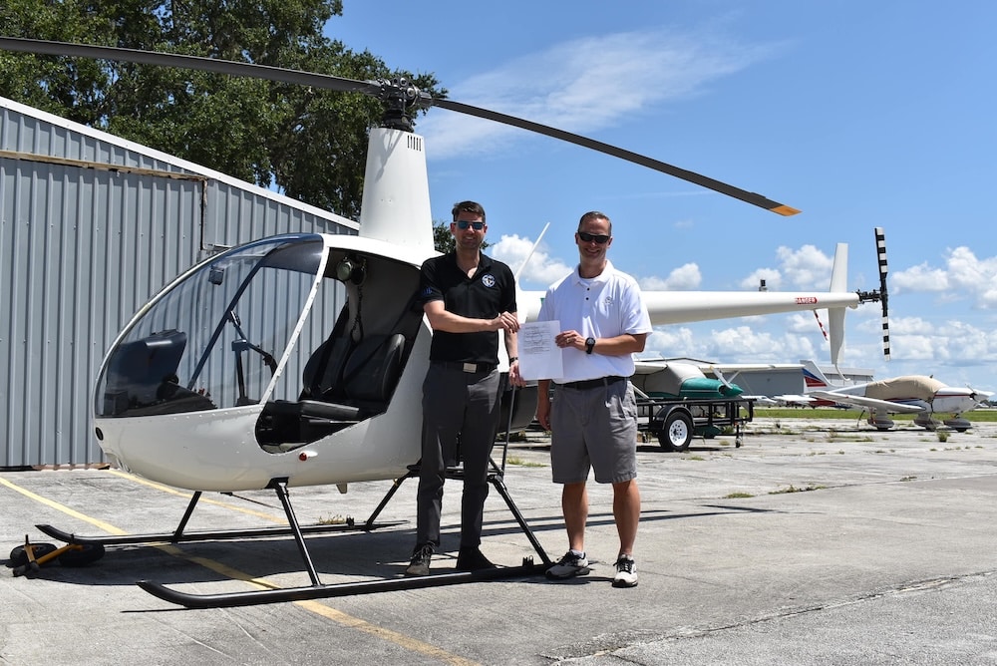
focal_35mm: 36
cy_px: 333
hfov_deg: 53.1
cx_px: 498
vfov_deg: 36.9
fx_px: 998
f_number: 9
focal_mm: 24
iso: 100
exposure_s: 1/320
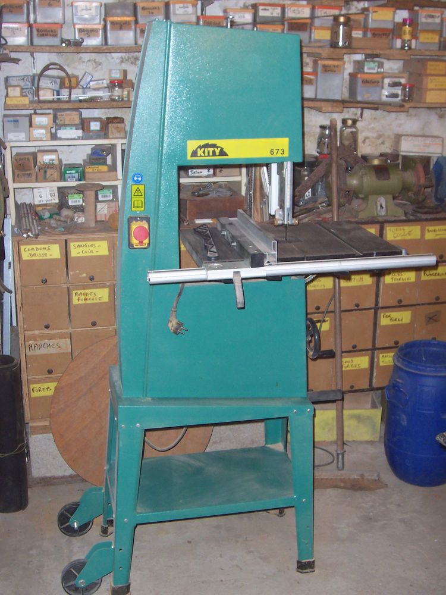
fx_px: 842
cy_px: 298
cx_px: 223
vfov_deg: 38.9
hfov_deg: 29.7
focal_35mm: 49
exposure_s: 1/45
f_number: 3
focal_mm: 7.8
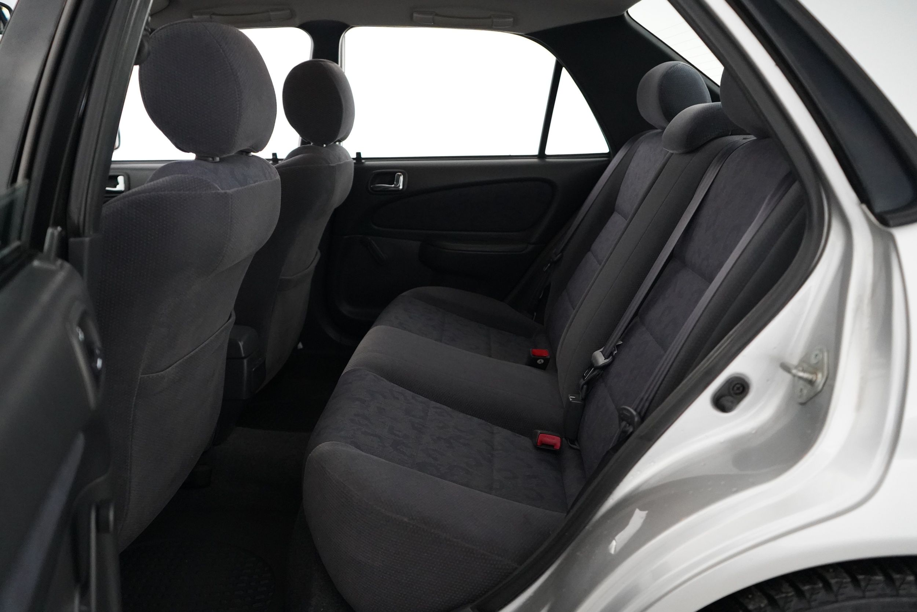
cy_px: 306
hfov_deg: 65.5
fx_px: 713
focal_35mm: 28
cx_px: 458
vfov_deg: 46.4
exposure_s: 1/160
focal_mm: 28
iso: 8000
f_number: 3.5
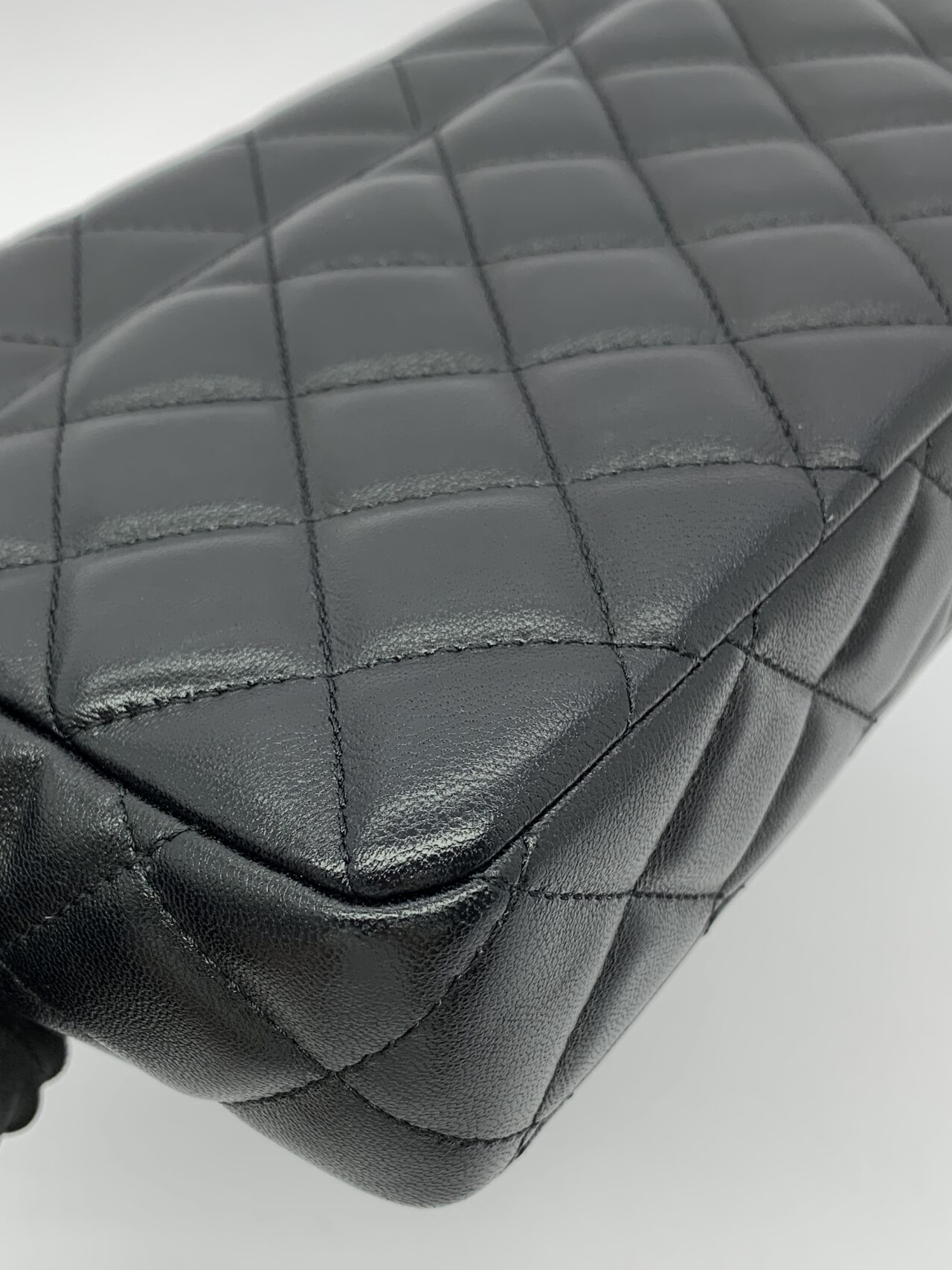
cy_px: 760
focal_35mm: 39
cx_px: 435
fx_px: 1430
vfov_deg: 47.6
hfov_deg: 36.8
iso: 32
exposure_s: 1/100
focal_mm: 4.25
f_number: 1.8
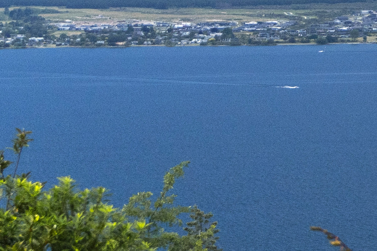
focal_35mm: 190
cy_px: 25
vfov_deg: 7.2
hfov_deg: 8.6
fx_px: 1992
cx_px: 1191
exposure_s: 1/6400
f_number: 2.8
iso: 640
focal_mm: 29.2
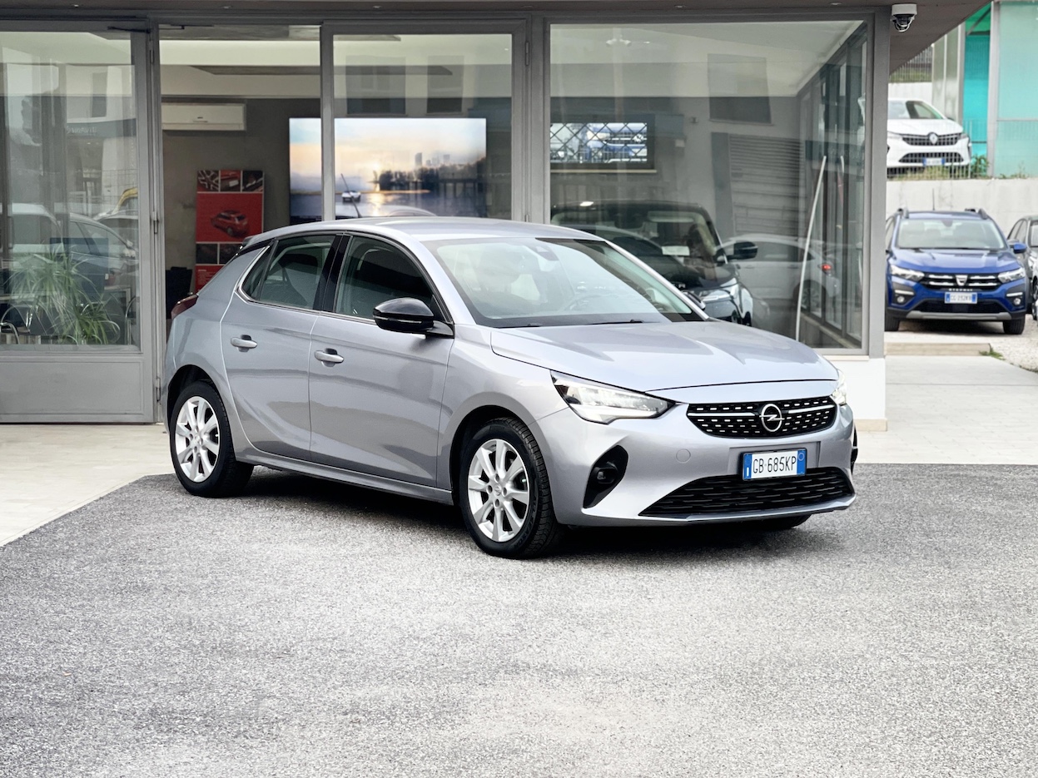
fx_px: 1919
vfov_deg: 22.9
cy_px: 389
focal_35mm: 64
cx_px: 519
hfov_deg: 30.3
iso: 125
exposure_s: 1/121
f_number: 2.2
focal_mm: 7.5
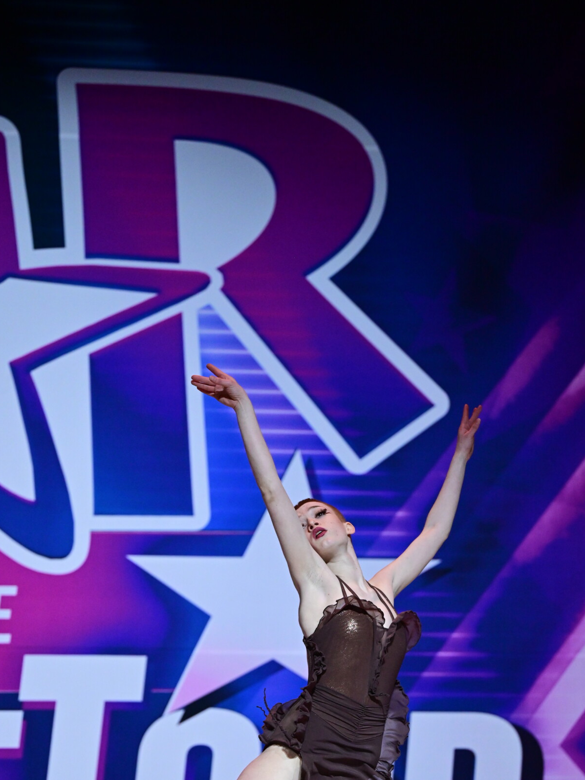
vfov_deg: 18.1
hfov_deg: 13.7
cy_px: 602
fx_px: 2433
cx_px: 279
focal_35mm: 108
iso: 2500
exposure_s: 1/1000
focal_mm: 70
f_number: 2.8
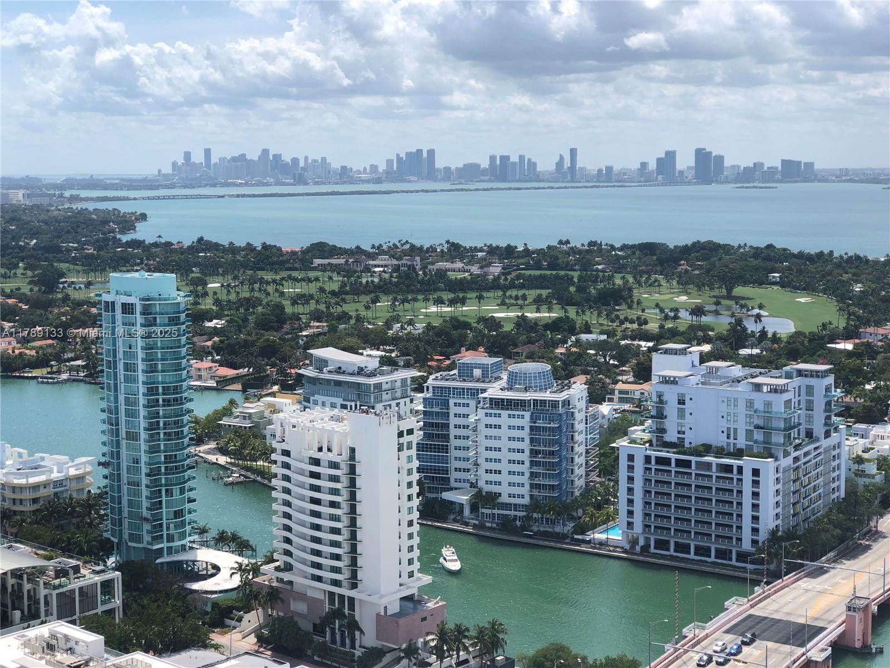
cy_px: 334
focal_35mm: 57
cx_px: 445
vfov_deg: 25.7
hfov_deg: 33.8
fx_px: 1466
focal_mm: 6.6
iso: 20
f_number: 2.8
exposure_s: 1/704
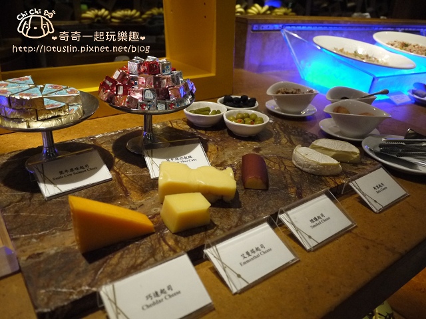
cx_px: 213
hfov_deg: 63.4
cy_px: 160
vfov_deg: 49.7
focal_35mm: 28
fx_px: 345
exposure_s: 1/60
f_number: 2.5
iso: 800
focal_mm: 14
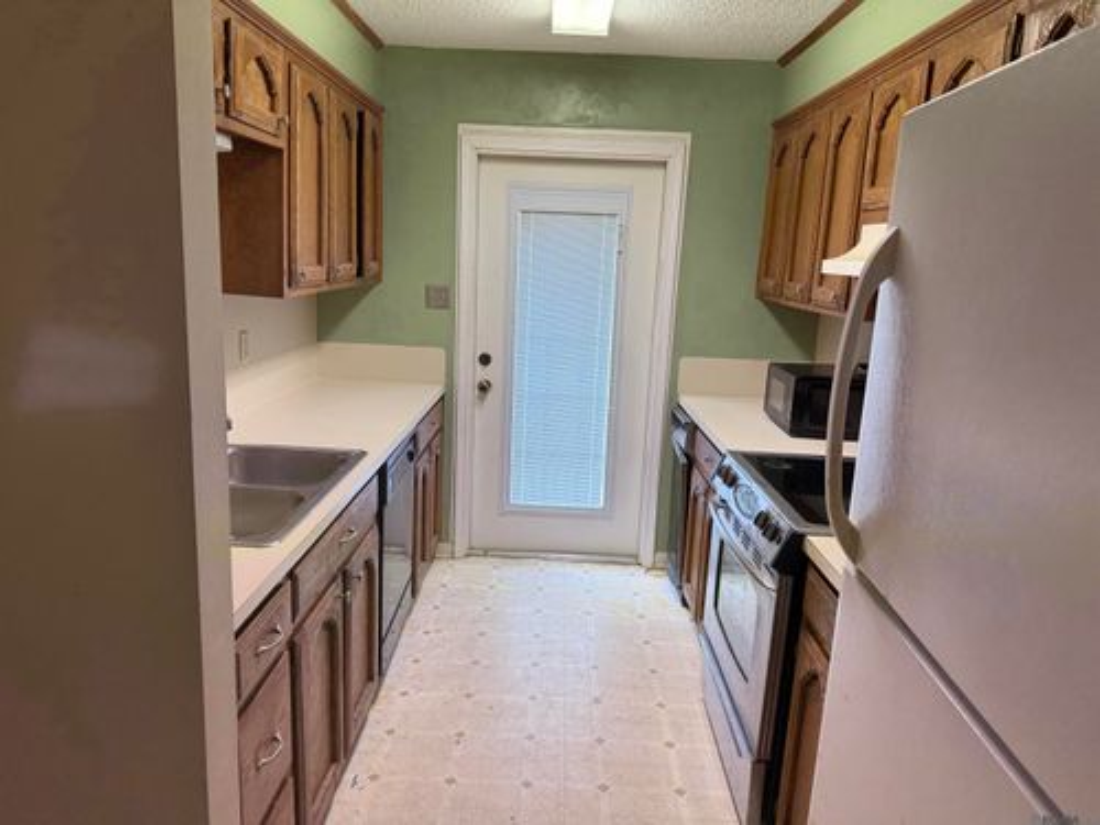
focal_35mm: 24
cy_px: 412
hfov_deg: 71.6
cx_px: 550
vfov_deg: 56.8
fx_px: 763
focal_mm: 6.76
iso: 200
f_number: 1.78
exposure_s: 1/120
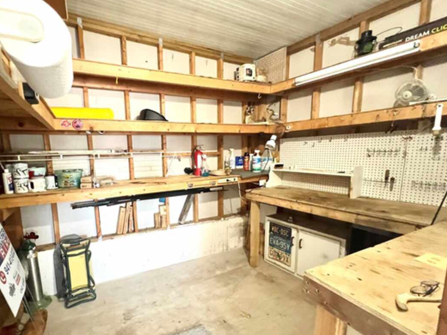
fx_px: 207
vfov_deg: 77.8
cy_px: 186
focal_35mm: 16
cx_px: 189
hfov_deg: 93.8
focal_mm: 1.57
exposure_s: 1/60
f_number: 1.8
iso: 640
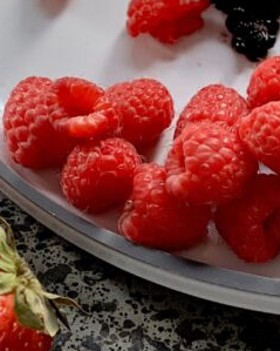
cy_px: -121
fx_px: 2415
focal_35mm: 233
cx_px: 194
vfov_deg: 8.2
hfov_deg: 6.6
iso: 200
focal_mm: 9
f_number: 2.8
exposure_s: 1/121
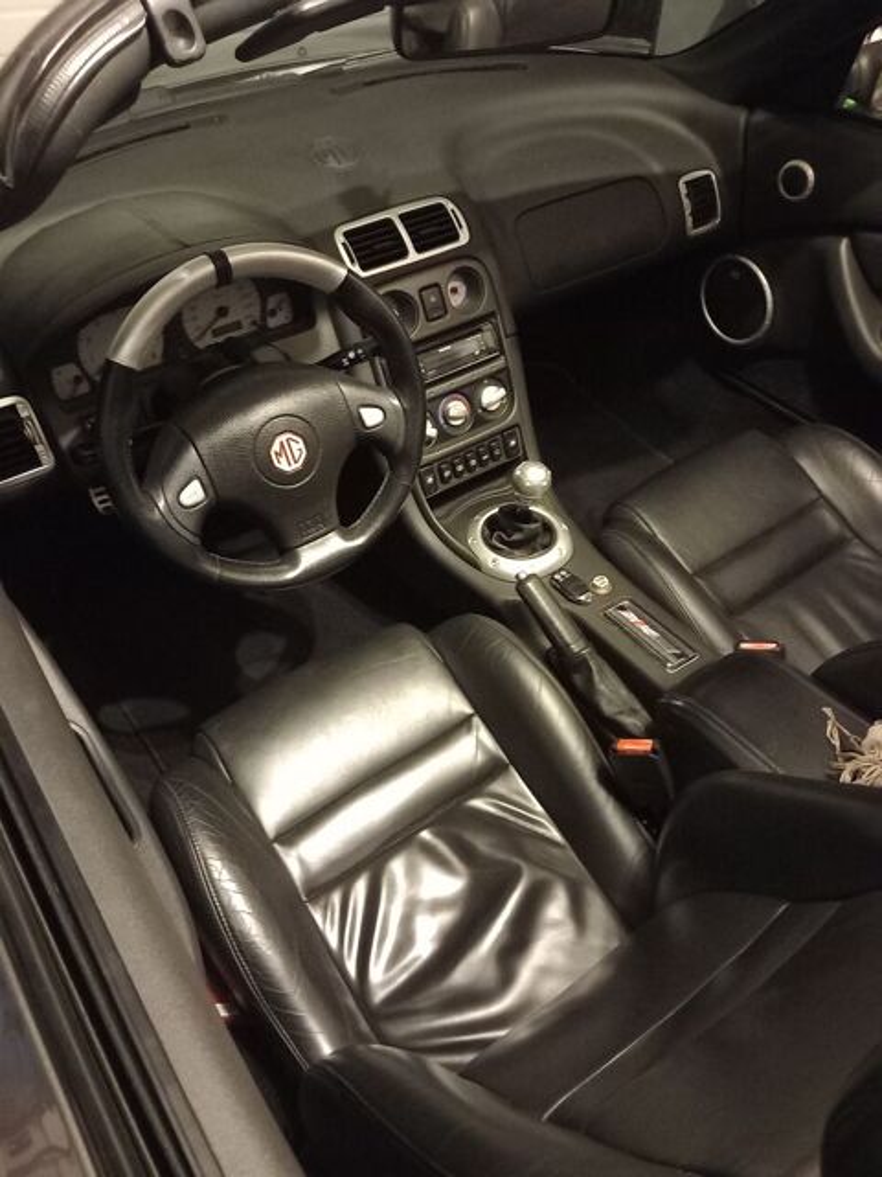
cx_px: 441
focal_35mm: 27
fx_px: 917
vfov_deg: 65.3
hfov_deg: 51.4
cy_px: 588
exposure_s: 1/10
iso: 2000
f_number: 1.8
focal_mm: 4
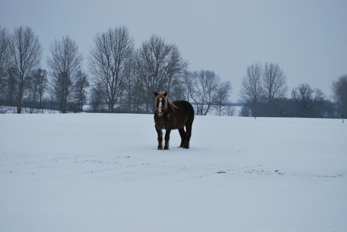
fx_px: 796
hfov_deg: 24.6
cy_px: 116
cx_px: 174
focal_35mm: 82
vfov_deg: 16.6
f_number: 7.1
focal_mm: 55
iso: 100
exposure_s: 1/200
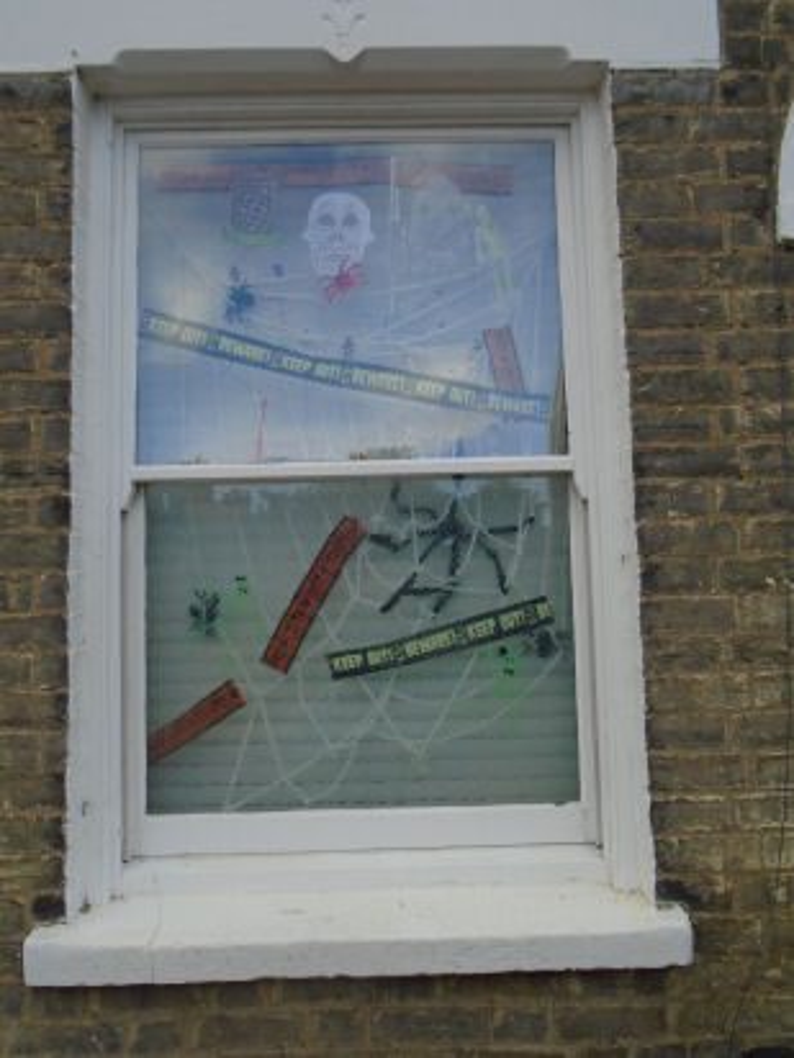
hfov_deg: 53.1
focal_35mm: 26
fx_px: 795
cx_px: 397
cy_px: 529
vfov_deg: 67.3
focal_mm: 4.6
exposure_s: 1/250
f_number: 3.2
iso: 100
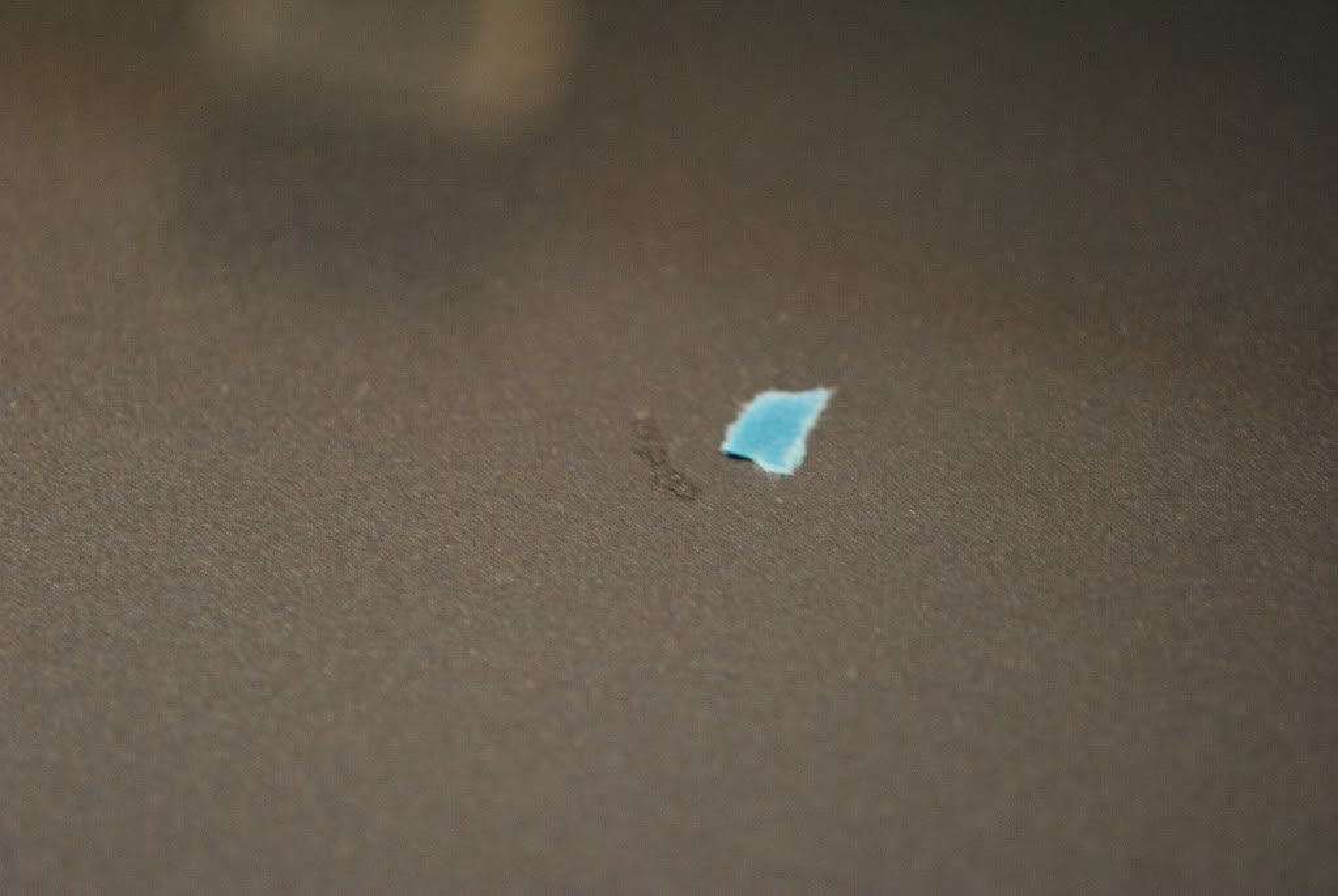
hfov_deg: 24.6
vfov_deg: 16.6
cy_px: 448
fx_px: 3070
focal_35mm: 82
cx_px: 669
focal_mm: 55
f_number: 5.6
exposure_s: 1/30
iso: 640
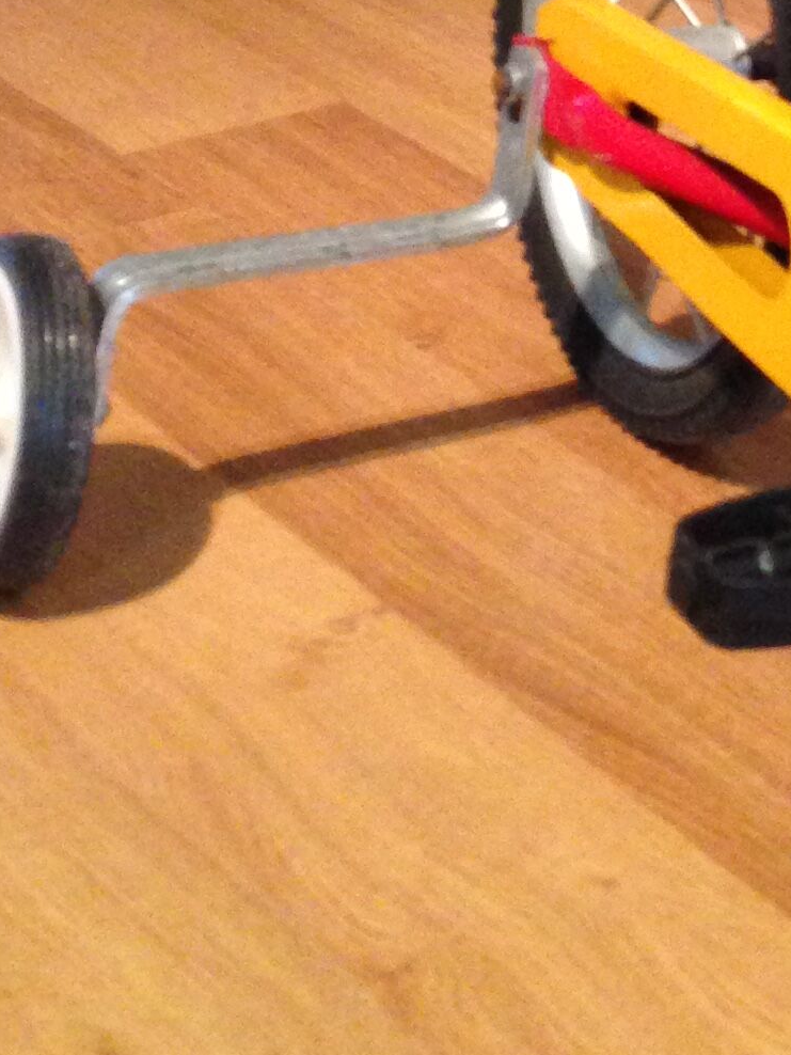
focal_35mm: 109
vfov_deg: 17.1
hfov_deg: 12.8
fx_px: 3321
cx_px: 1235
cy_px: -253
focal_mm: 4.12
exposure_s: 1/20
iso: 250
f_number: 2.4
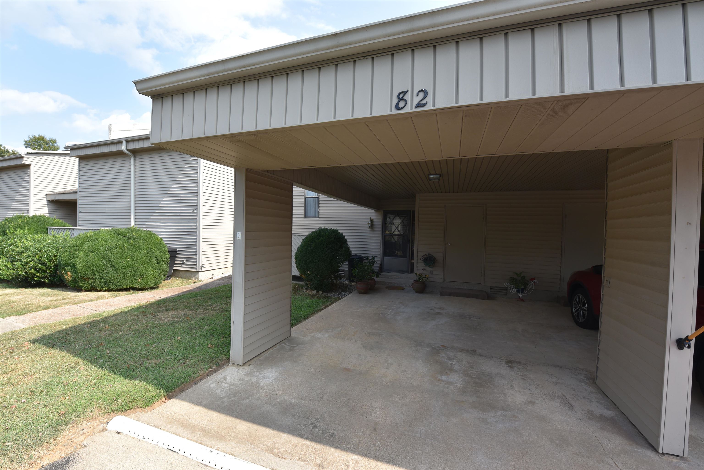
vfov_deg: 81.2
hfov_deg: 104.2
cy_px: 235
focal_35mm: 14
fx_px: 274
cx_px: 352
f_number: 8
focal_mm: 14
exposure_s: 1/250
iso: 250
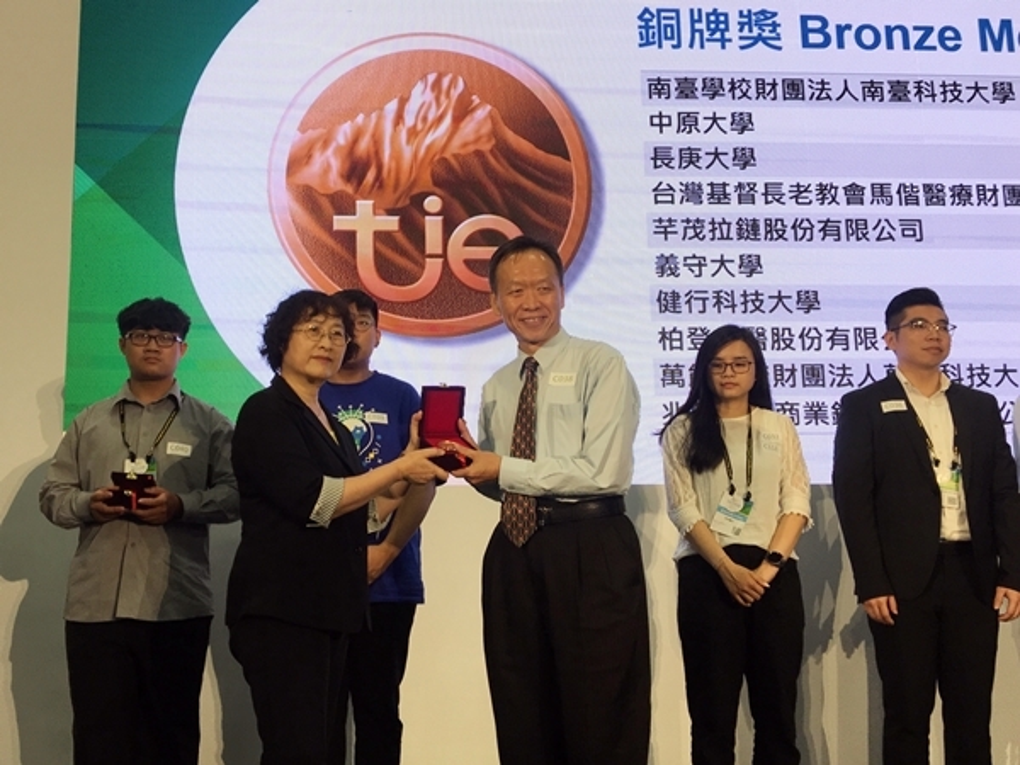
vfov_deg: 48.2
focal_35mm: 29
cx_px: 510
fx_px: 855
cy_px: 382
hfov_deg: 61.7
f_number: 2.2
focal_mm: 4.15
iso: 40
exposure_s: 1/120
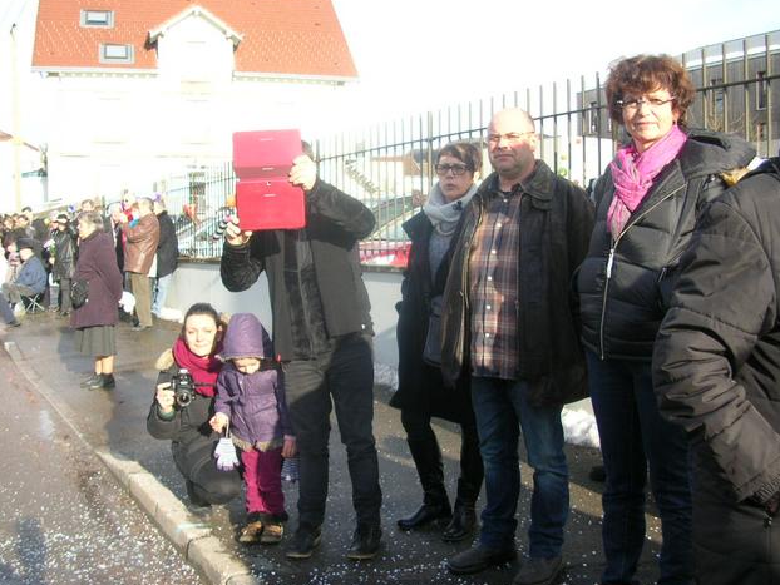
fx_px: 811
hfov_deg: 51.3
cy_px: 292
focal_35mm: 36
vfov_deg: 39.7
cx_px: 381
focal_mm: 5.8
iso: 50
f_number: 2.8
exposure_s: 1/330
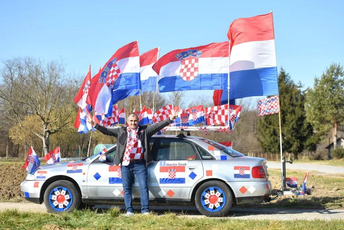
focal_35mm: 75
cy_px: 115
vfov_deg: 18.2
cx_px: 172
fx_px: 717
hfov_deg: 27.0
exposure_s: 1/800
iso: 64
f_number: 5
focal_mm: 75
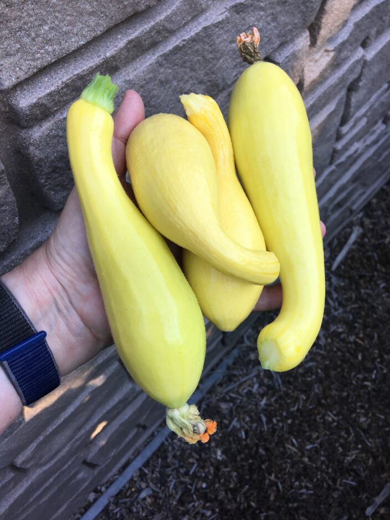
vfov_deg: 61.6
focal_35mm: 29
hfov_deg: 48.2
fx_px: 435
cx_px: 195
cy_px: 260
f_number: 2.2
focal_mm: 4.15
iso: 25
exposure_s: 1/120
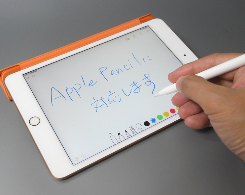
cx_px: 119
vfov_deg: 37.3
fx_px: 290
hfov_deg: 45.8
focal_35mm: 40
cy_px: 97
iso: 640
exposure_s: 1/60
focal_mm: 19
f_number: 4.4
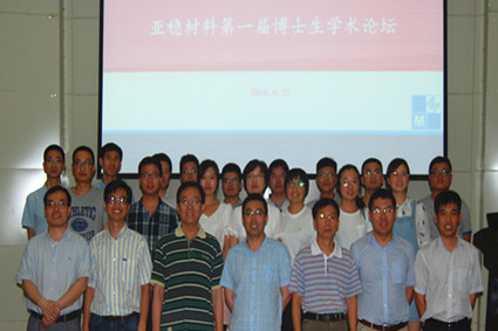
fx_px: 539
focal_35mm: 39
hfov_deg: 49.6
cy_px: 166
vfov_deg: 34.2
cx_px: 249
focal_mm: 26
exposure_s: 1/60
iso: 400
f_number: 4.2
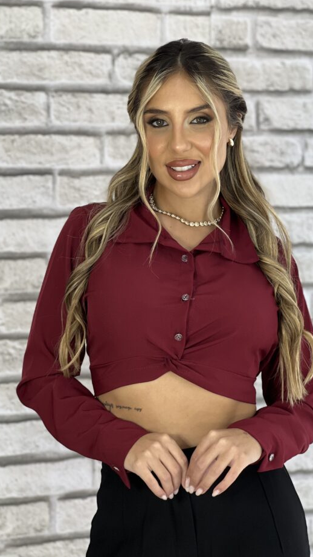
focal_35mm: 85
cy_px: 275
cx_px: 169
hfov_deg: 14.2
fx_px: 1254
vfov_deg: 25.0
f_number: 2.8
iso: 100
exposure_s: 1/120
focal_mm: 9
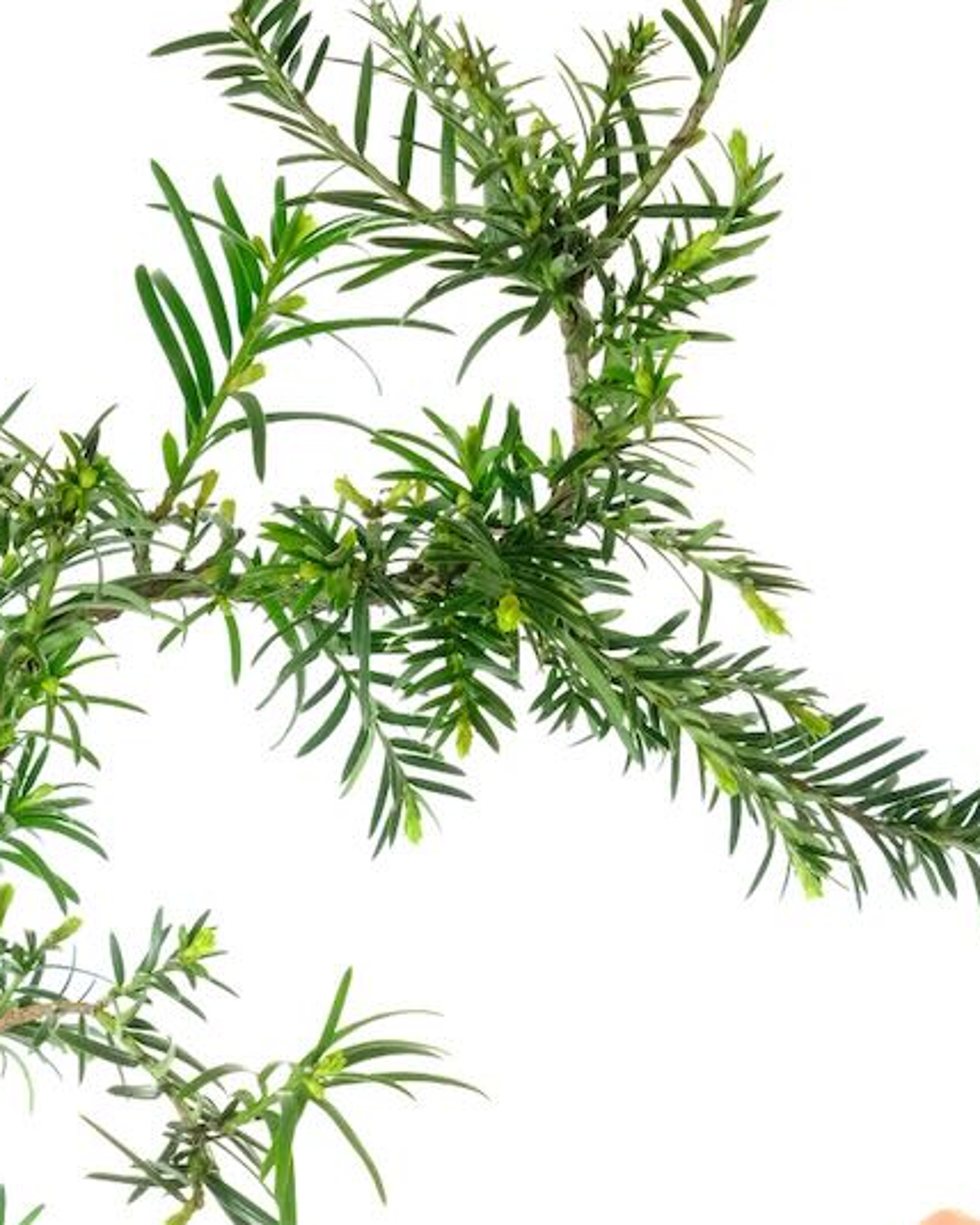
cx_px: 103
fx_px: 8556
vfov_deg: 8.2
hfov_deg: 6.5
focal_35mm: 236
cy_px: 1184
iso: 2000
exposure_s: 1/40
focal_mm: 69.8
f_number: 7.1
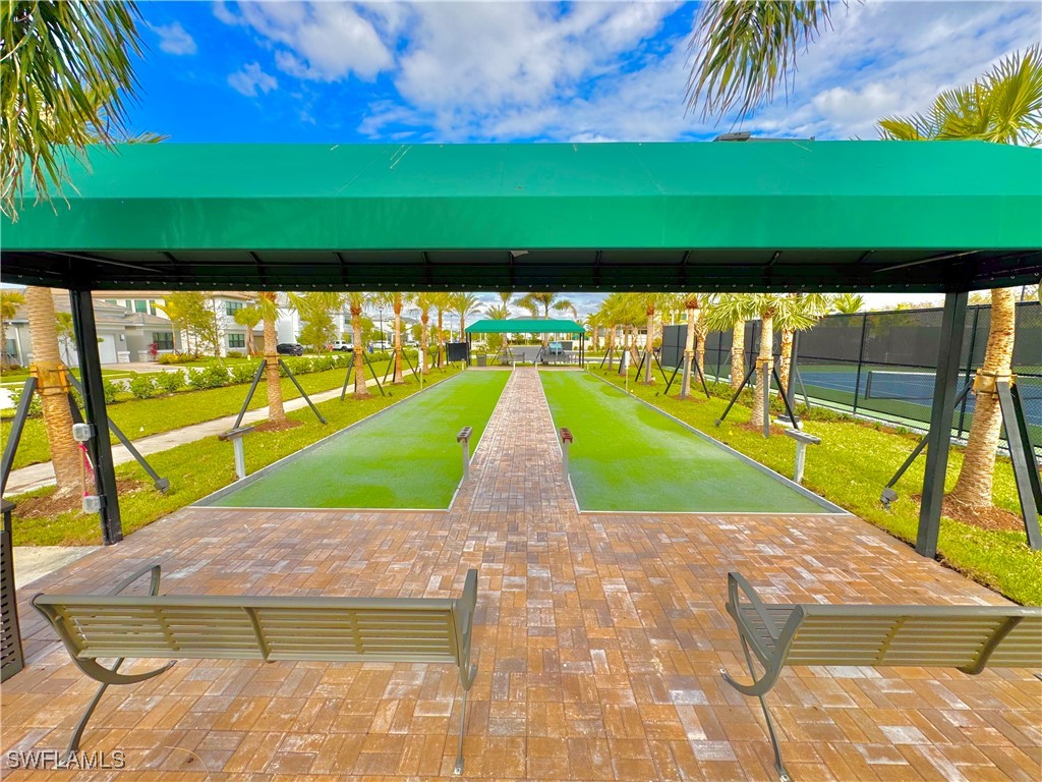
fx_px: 421
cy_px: 391
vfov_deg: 85.7
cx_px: 521
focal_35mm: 14
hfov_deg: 102.1
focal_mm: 2.22
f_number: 2.2
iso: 40
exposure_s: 1/1110
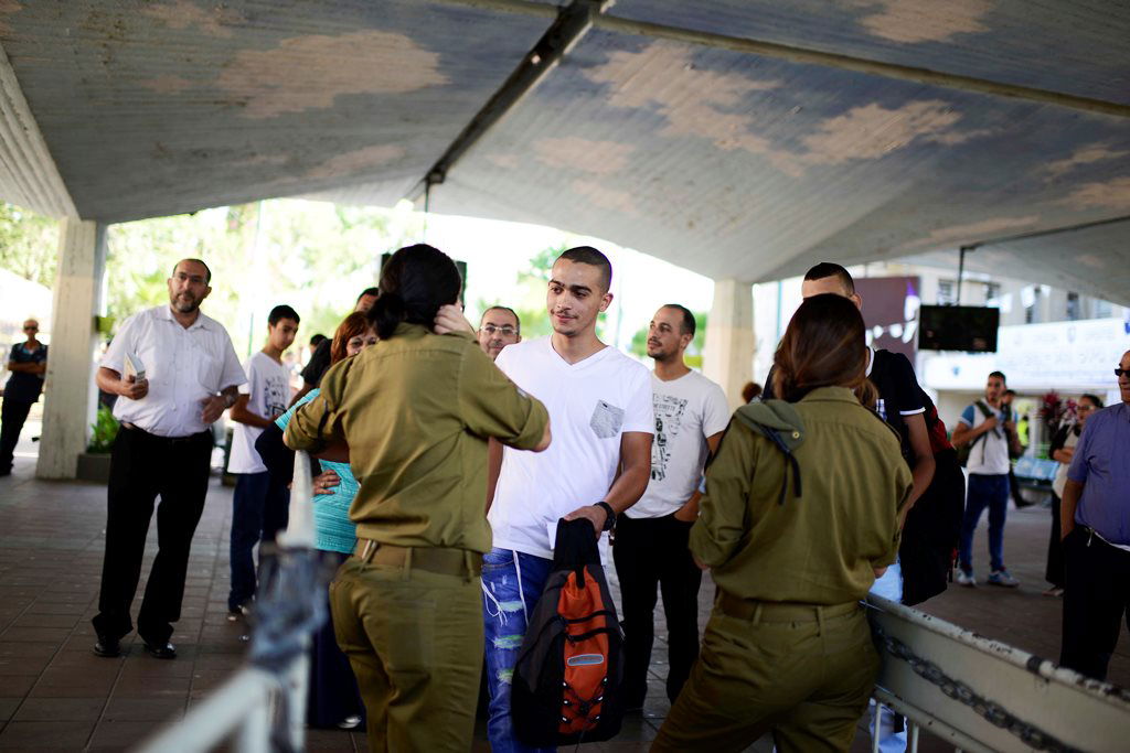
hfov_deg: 54.4
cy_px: 376
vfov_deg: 37.9
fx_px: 1099
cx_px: 565
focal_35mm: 35
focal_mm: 35
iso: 100
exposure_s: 1/320
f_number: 1.4
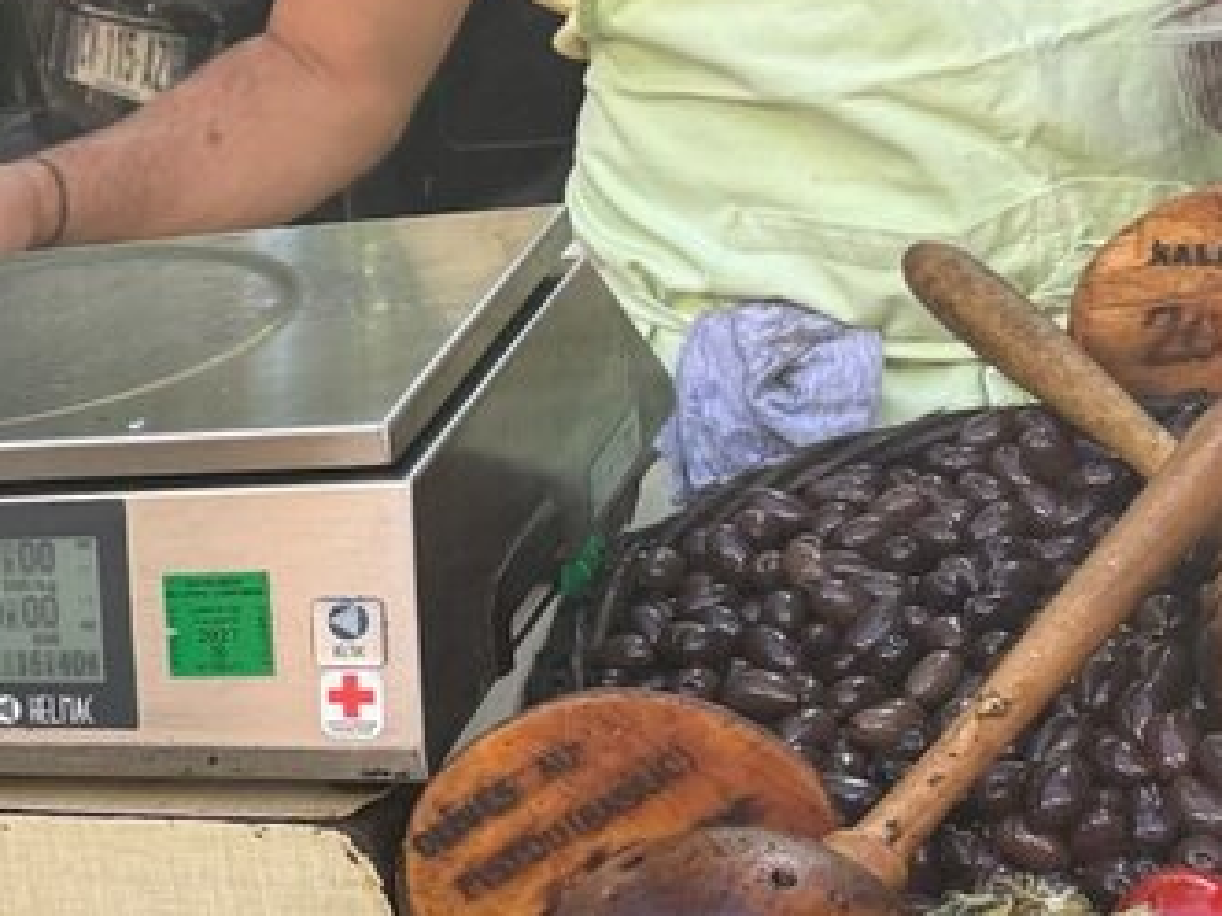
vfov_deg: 16.8
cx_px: -919
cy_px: 720
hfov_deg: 18.2
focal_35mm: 87
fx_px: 3070
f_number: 1.78
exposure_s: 1/535
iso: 100
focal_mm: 6.76
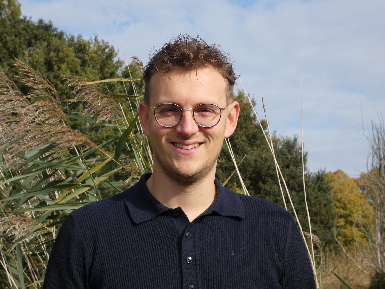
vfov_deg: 17.4
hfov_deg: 23.0
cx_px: 192
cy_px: 144
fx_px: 945
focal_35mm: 85
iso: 80
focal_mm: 15.2
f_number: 4.6
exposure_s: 1/400
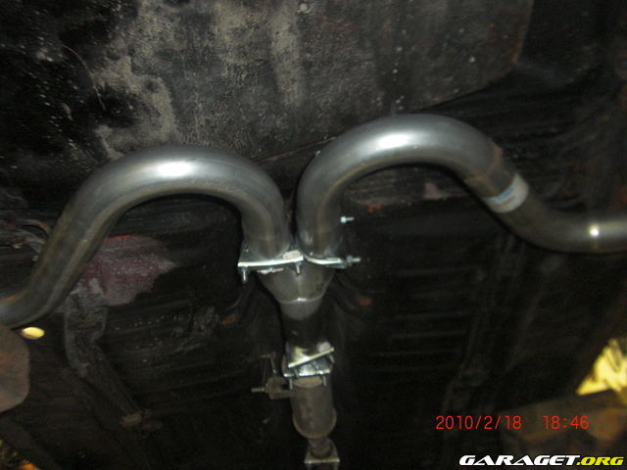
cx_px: 314
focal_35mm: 33
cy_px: 235
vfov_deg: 42.9
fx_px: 598
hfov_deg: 55.4
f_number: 2.7
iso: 200
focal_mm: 5.8
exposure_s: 1/30
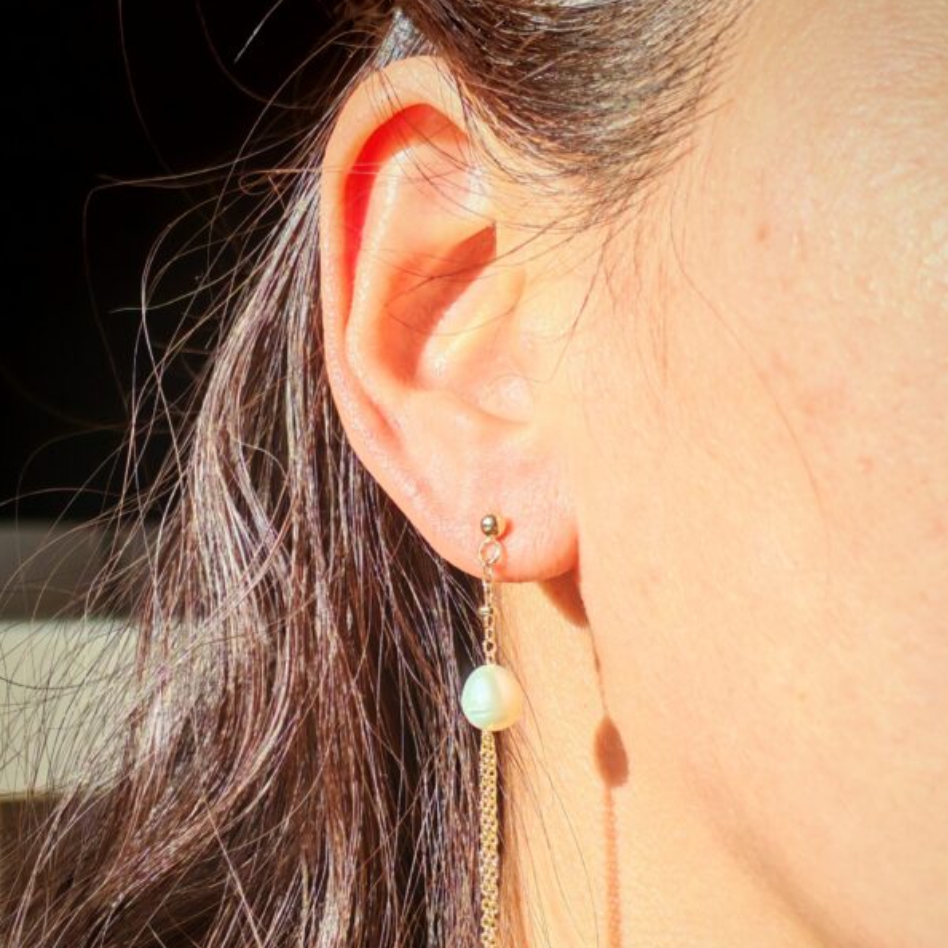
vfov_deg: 21.3
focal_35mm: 81
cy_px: 634
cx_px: 476
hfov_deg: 21.4
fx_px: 2510
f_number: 1.95
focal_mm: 5.52
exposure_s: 1/620
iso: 50
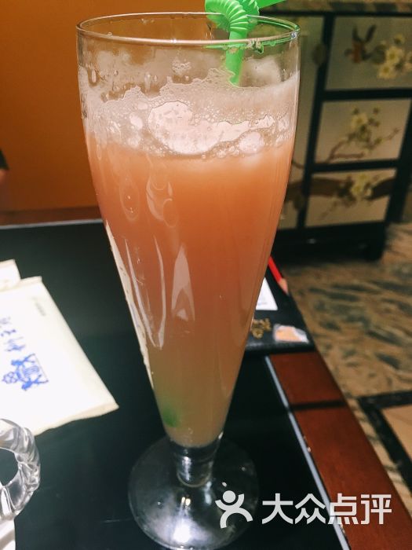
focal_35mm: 29
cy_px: 275
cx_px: 206
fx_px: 460
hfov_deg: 48.2
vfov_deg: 61.7
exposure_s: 1/33
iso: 125
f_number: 2.2
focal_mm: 4.15
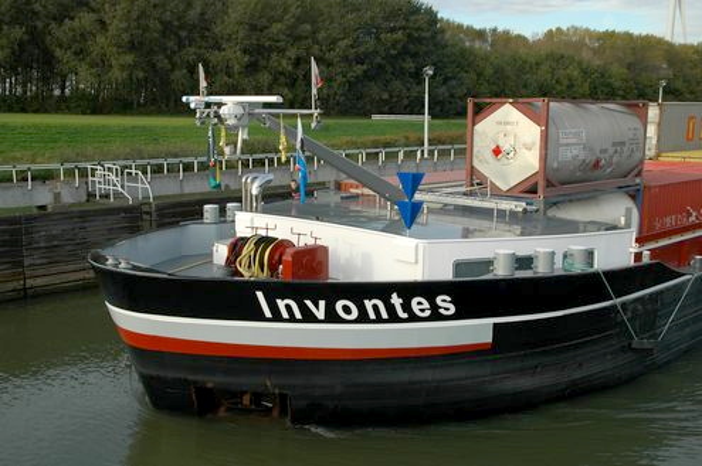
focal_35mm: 46
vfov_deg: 28.9
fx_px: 906
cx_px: 351
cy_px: 233
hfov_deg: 42.4
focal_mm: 31
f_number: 9
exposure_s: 1/160
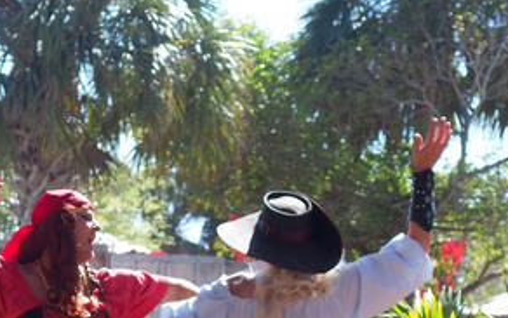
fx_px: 2536
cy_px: 278
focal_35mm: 183
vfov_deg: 7.2
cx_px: 174
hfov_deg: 11.4
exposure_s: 1/500
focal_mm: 24
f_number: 3.5
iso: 100
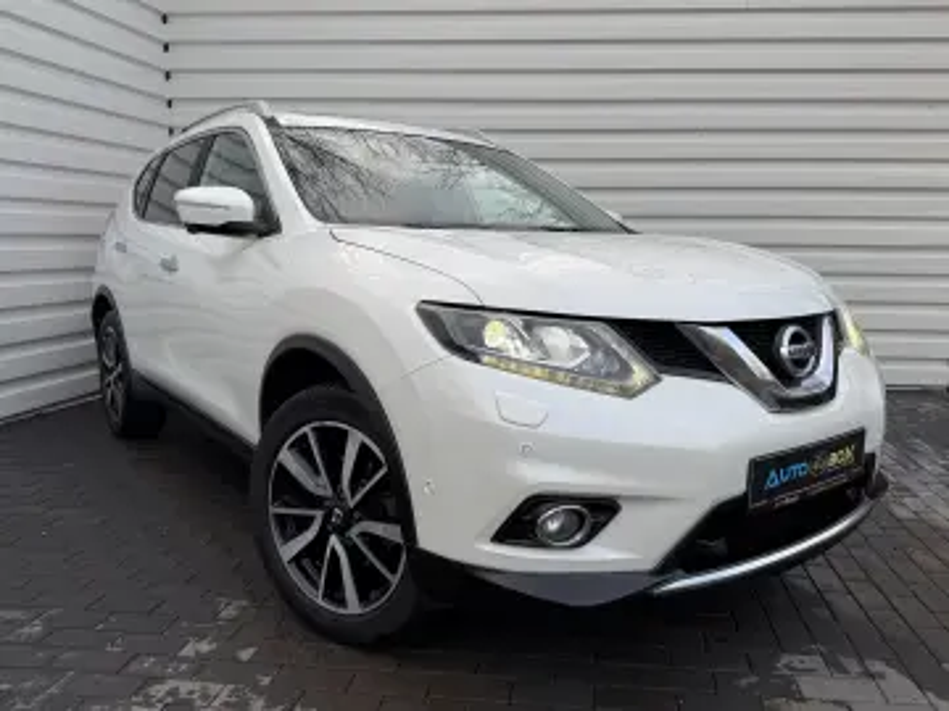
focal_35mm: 24
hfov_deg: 71.6
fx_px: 658
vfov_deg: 56.8
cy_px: 356
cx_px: 474
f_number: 1.78
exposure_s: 1/348
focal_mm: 6.76
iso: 80
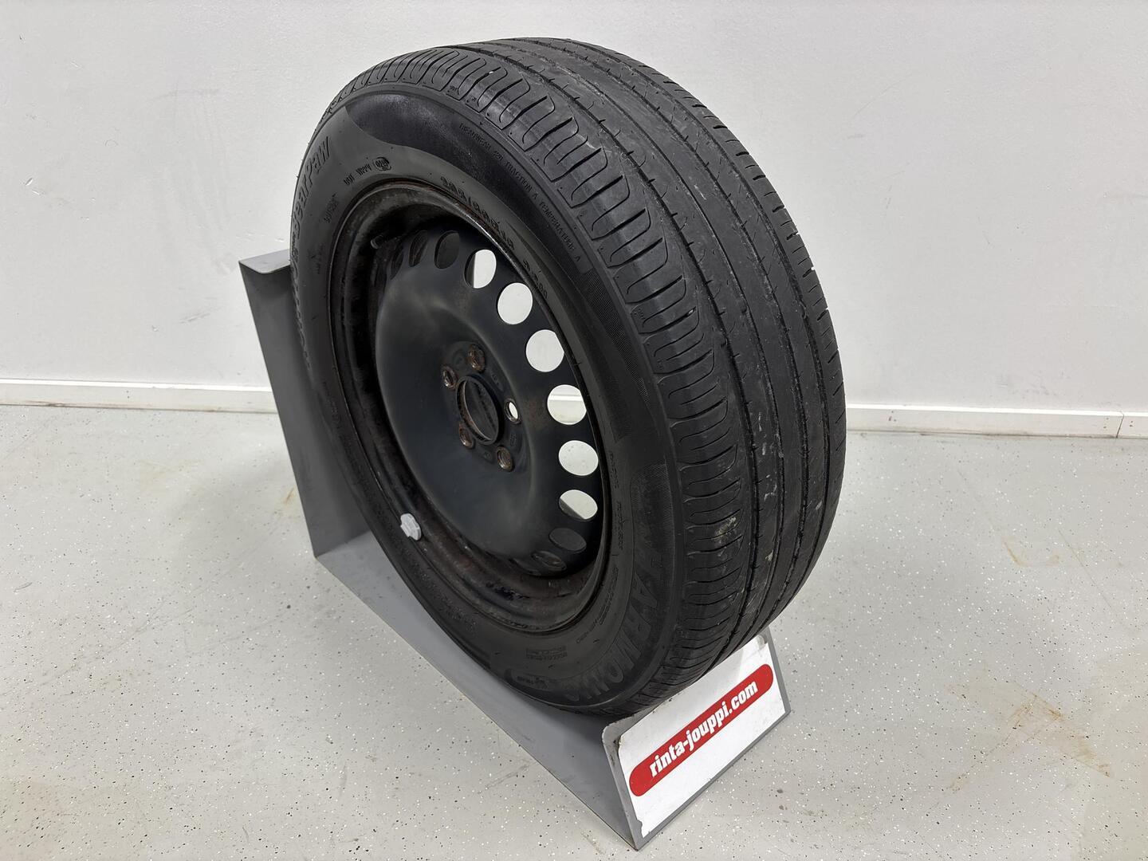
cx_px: 574
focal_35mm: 26
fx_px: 862
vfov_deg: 53.1
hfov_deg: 67.3
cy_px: 430
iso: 125
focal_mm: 5.96
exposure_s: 1/121
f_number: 1.6
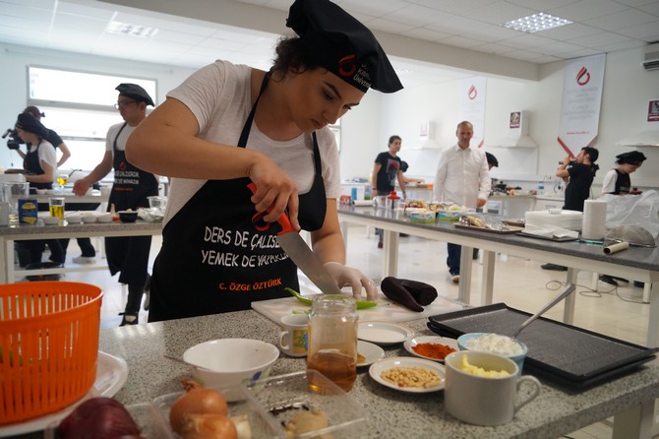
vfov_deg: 47.9
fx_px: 494
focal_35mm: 27
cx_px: 330
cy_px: 220
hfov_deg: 67.4
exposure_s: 1/160
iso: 800
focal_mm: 18
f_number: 3.5
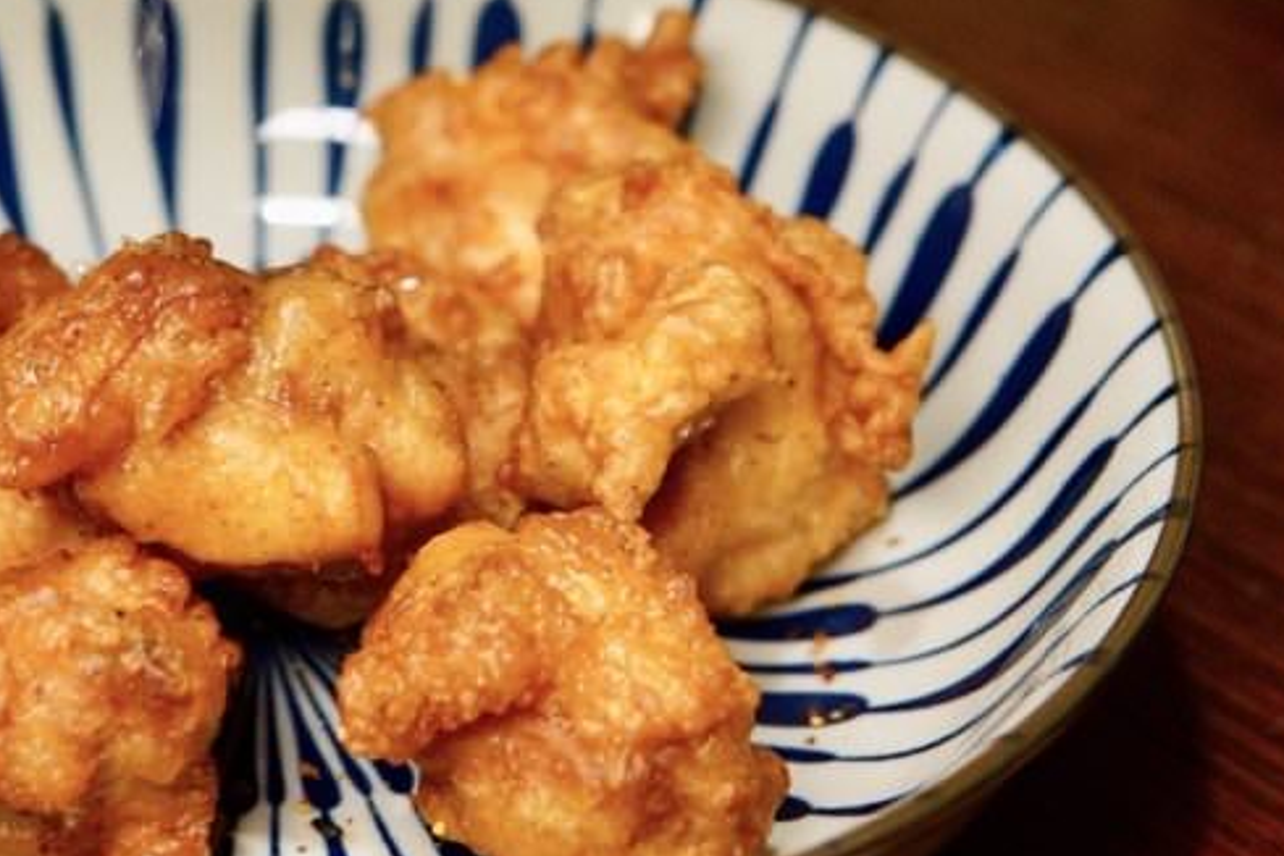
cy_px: 144
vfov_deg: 14.8
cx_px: 236
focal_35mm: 92
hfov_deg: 21.8
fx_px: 3281
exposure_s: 1/60
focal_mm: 30
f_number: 4
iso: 800
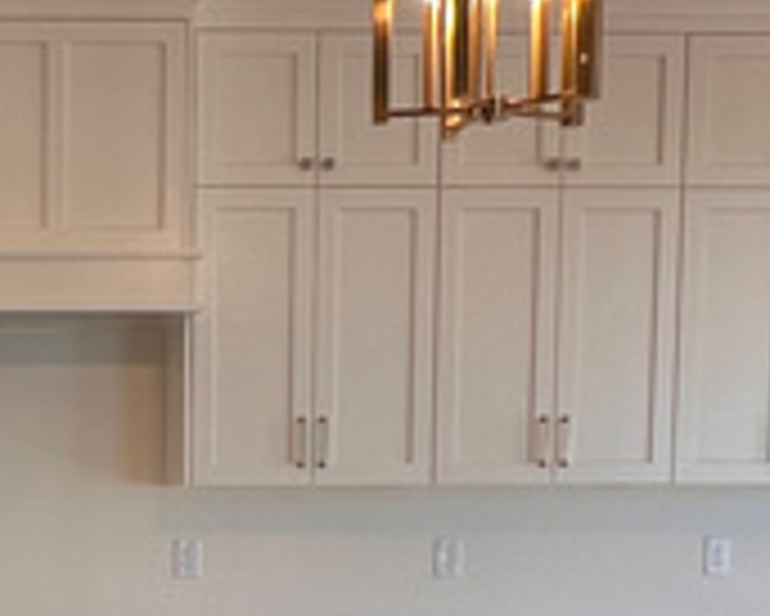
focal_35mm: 76
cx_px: -68
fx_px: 1733
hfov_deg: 23.6
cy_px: 674
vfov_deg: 19.4
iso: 32
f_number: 1.8
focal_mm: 1.57
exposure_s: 1/129
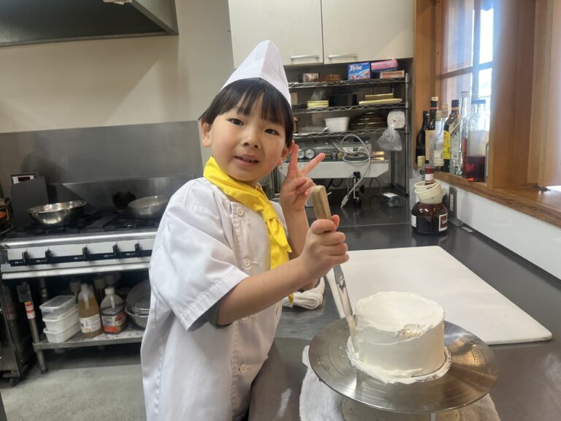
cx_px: 280
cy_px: 210
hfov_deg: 67.3
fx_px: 421
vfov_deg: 53.1
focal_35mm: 26
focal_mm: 5.1
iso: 125
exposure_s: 1/120
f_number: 1.6
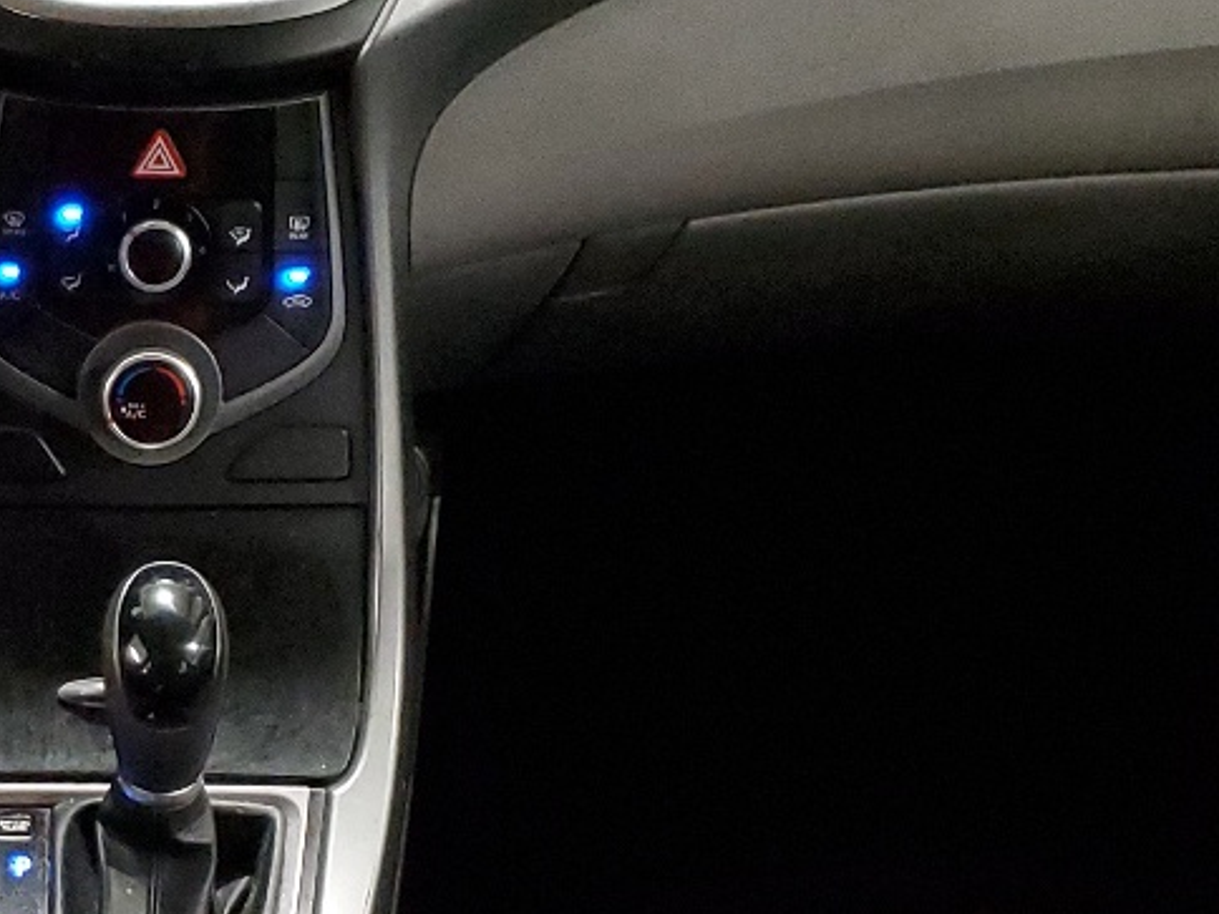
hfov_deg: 21.9
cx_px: -13
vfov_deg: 17.0
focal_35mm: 86
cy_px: 735
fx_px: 3028
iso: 490
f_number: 1.5
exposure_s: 1/15
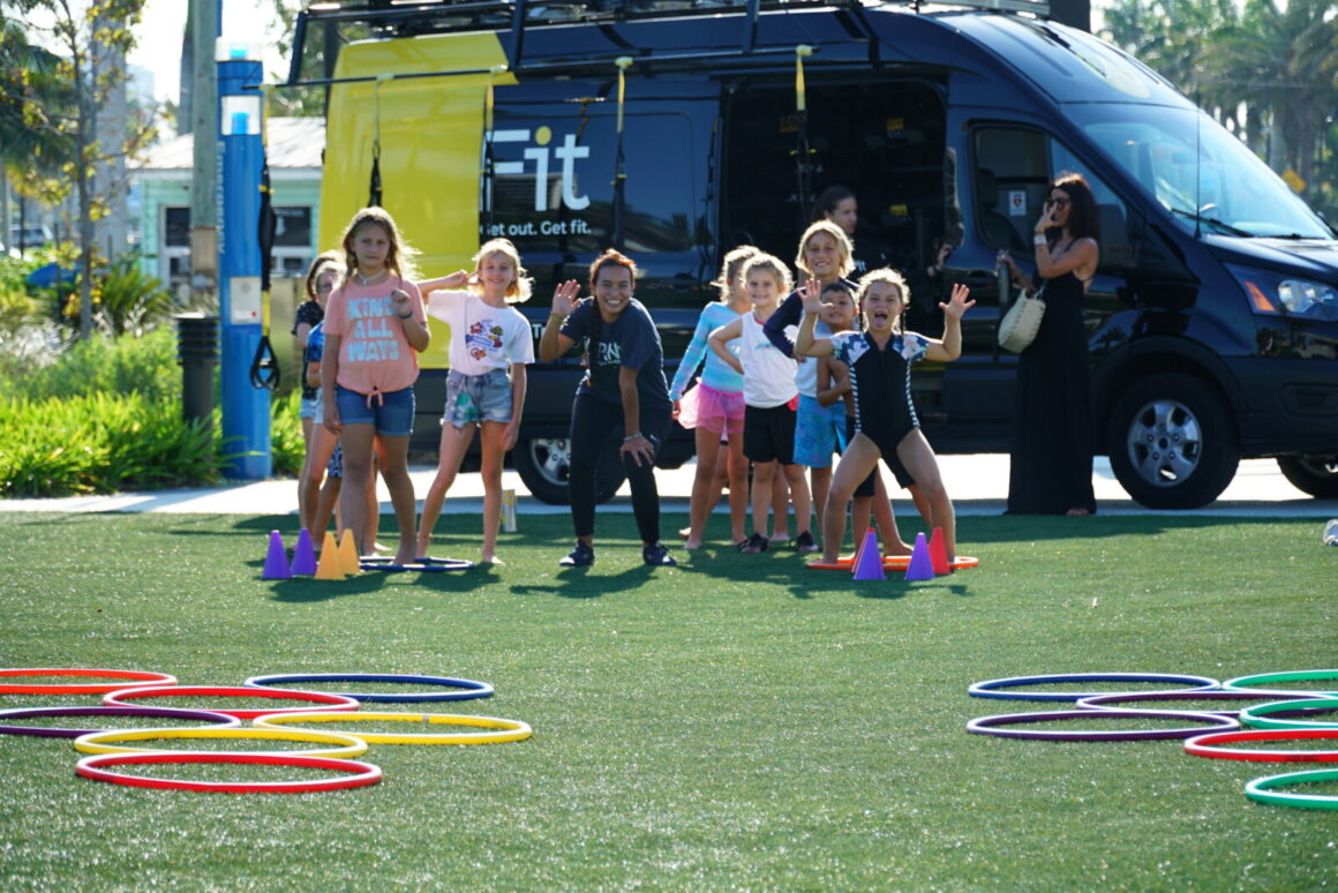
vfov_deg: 11.4
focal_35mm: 120
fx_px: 4461
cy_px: 446
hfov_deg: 17.1
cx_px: 669
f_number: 4.5
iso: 100
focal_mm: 80
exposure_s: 1/320
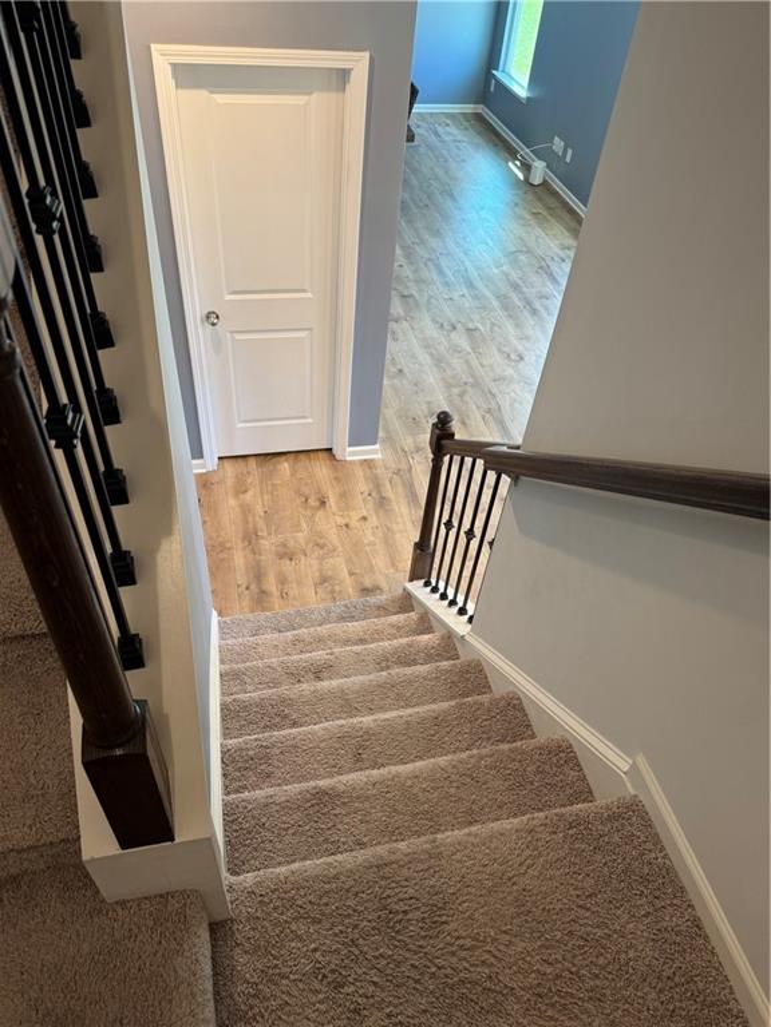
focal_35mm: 24
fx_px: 713
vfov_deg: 71.6
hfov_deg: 56.8
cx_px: 386
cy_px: 514
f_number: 1.78
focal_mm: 6.76
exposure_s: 1/60
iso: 160
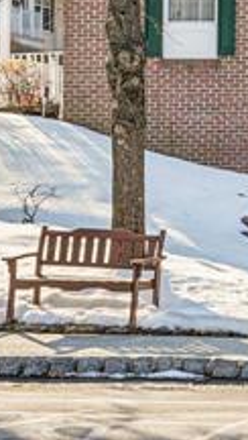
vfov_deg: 18.4
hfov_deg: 8.9
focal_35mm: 114
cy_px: 29
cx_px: 724
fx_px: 1329
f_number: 9
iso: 100
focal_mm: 23
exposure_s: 1/80
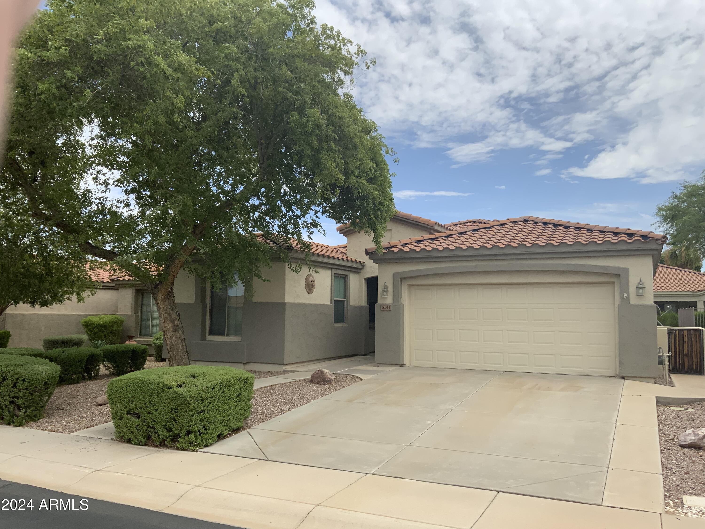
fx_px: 591
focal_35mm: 29
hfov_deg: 61.7
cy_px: 264
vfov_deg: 48.2
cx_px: 352
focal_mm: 3
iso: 16
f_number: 1.8
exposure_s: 1/2058
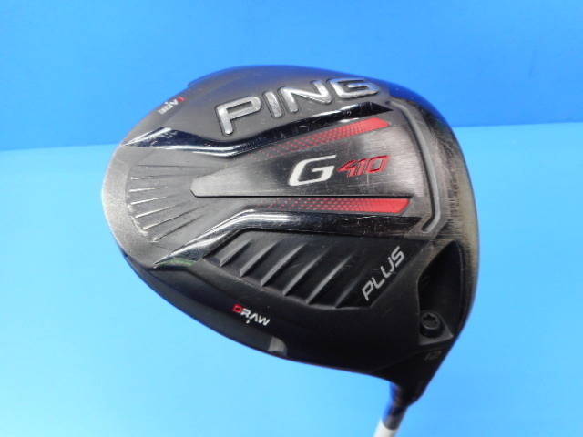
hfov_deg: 69.4
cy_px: 218
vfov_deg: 54.9
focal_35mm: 25
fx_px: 421
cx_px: 292
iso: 200
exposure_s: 1/30
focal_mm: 4.5
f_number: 3.7
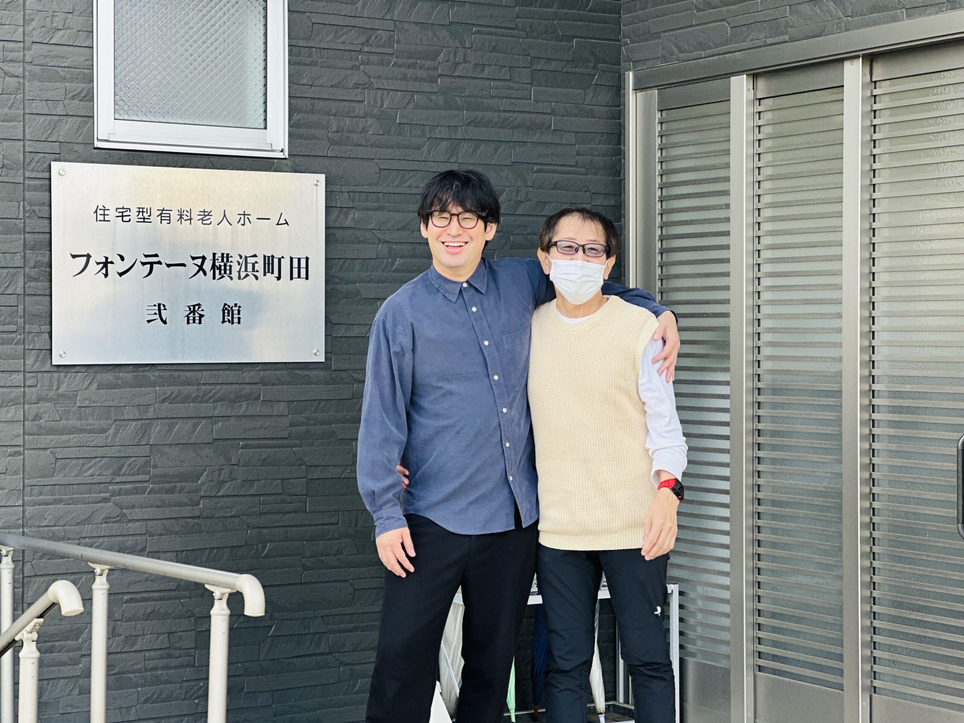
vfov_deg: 19.1
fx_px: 2144
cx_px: 482
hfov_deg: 25.3
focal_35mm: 77
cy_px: 362
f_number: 2.8
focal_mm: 9
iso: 32
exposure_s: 1/121
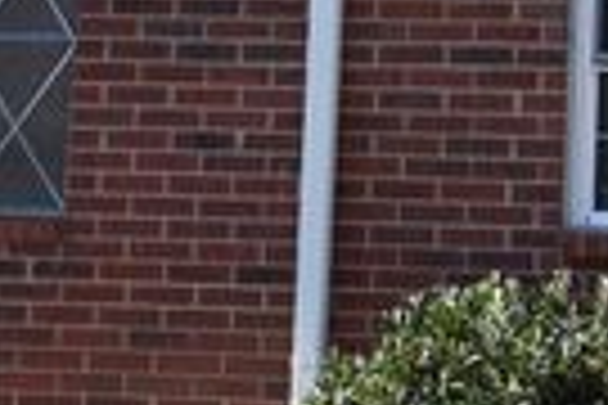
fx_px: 2060
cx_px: 829
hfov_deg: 15.8
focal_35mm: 122
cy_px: -101
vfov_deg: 11.0
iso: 200
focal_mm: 22
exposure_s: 1/250
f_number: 8
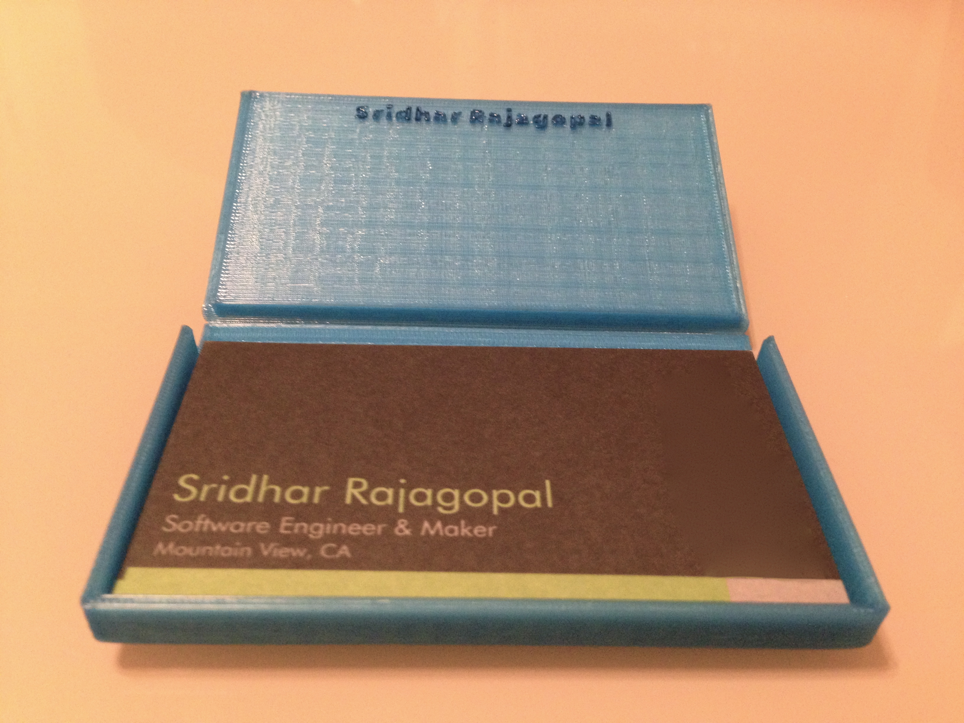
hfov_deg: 55.4
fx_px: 919
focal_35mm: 33
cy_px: 362
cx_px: 482
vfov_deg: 42.9
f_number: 2.4
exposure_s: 1/17
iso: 400
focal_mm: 4.13
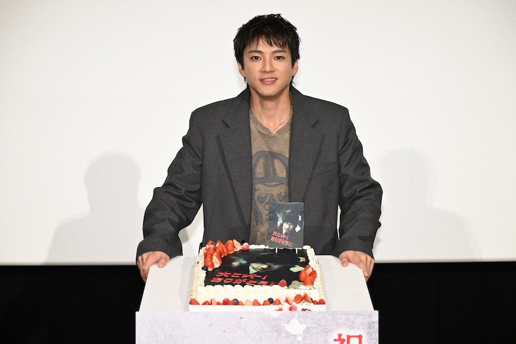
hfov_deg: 22.6
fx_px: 1290
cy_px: 172
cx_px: 258
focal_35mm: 90
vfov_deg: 15.2
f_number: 6.3
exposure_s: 1/160
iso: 3200
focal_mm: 90
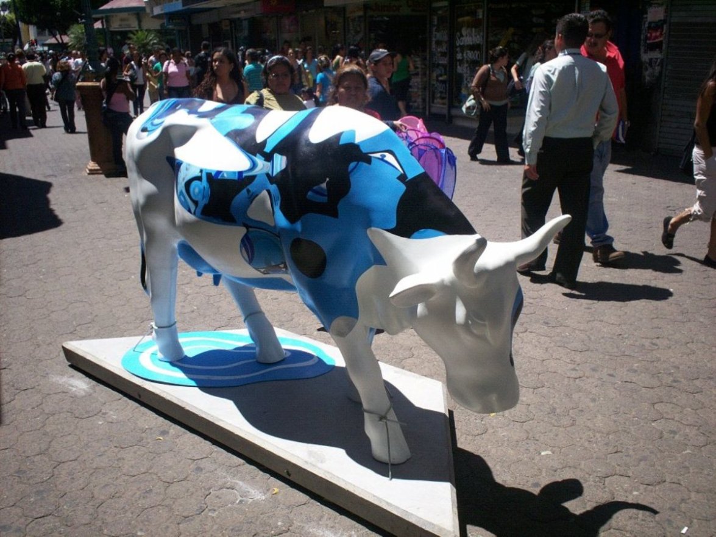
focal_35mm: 36
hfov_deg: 51.4
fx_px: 744
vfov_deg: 39.6
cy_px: 268
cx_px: 358
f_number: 4.5
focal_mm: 6
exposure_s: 1/521
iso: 100
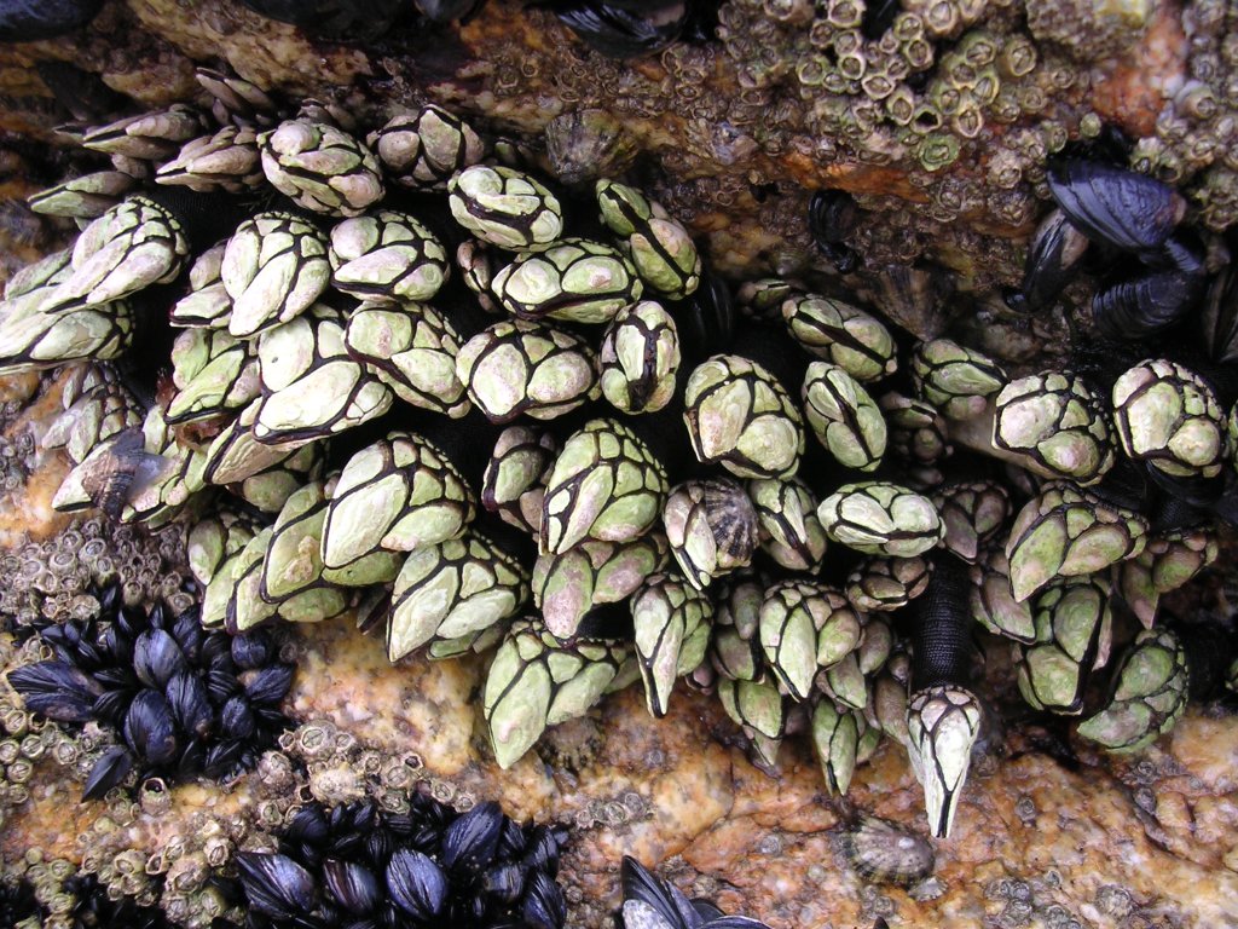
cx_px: 619
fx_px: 1359
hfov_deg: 49.0
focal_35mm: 38
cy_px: 464
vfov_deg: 37.7
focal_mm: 5.8
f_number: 2.8
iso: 100
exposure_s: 1/88.6
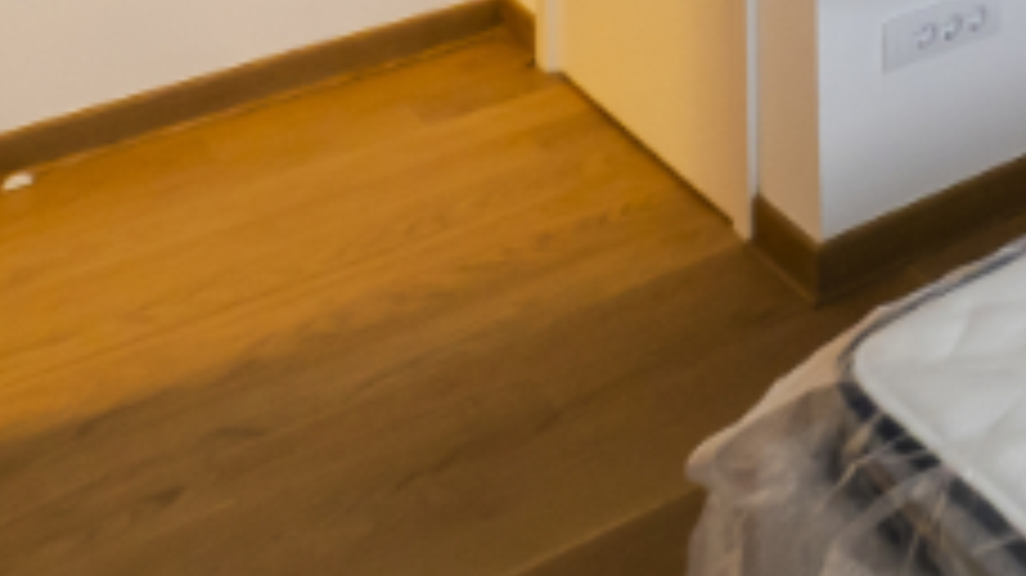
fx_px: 1822
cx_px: 1688
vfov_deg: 13.3
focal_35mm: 67
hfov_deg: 22.9
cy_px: -801
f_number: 4
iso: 400
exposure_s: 1/30
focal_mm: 7
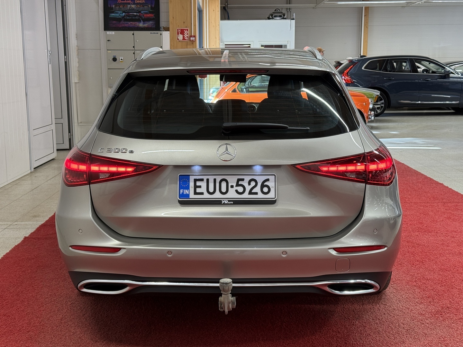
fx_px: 642
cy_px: 174
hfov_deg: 39.7
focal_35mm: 48
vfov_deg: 30.3
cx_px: 232
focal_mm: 6.76
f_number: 1.78
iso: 80
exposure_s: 1/75
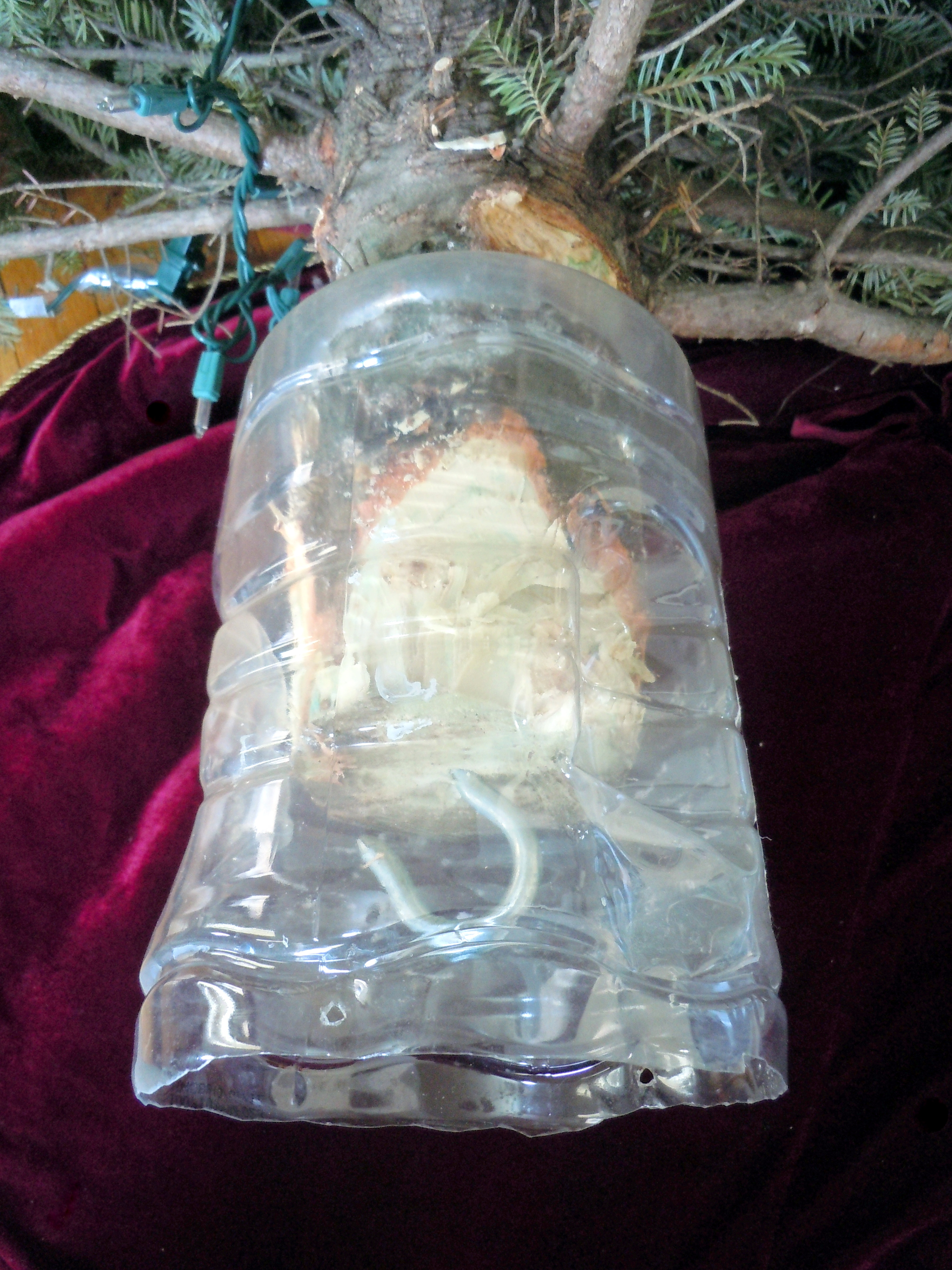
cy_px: 635
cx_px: 476
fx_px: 1027
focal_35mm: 28
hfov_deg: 49.7
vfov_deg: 63.4
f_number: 3.7
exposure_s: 1/8
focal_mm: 5
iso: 400
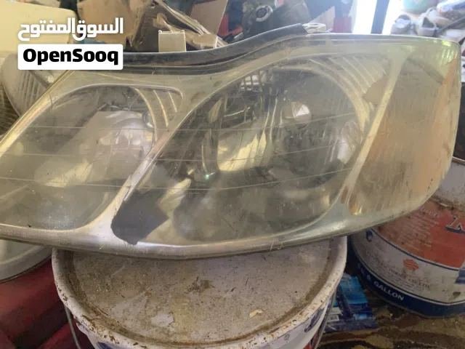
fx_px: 349
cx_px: 232
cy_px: 174
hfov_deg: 67.3
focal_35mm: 26
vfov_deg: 53.1
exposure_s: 1/60
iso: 320
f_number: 1.8
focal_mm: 4.25
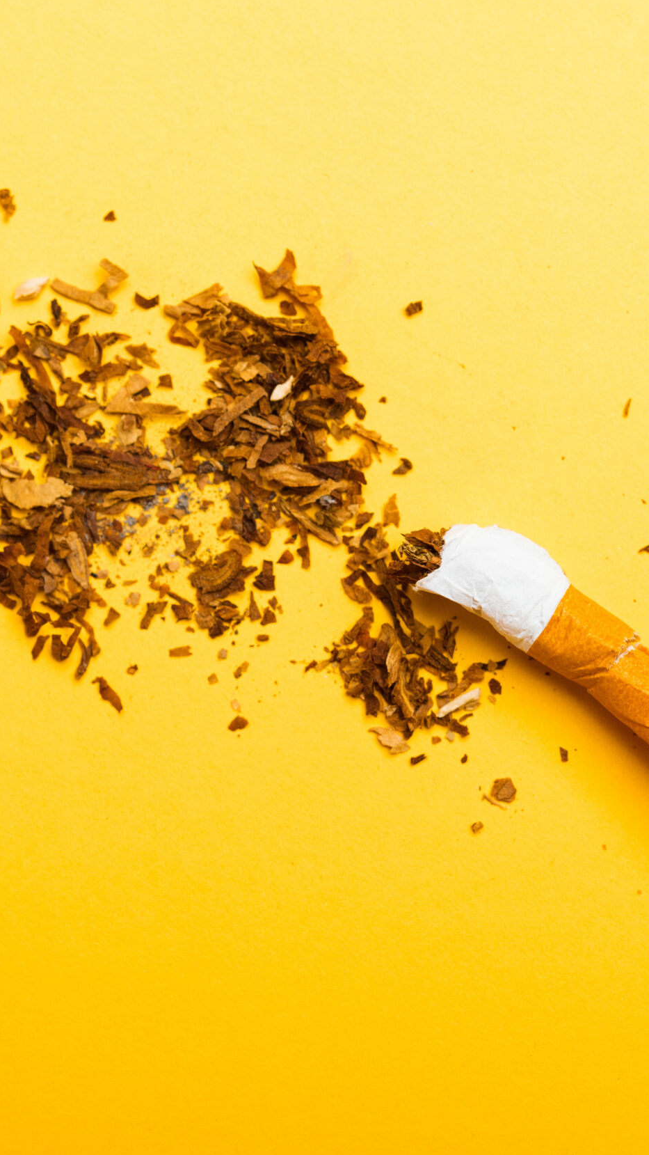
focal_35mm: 97
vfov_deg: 22.0
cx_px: 177
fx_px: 2968
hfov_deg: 12.4
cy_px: 571
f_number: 8
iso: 125
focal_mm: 60
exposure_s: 1/160
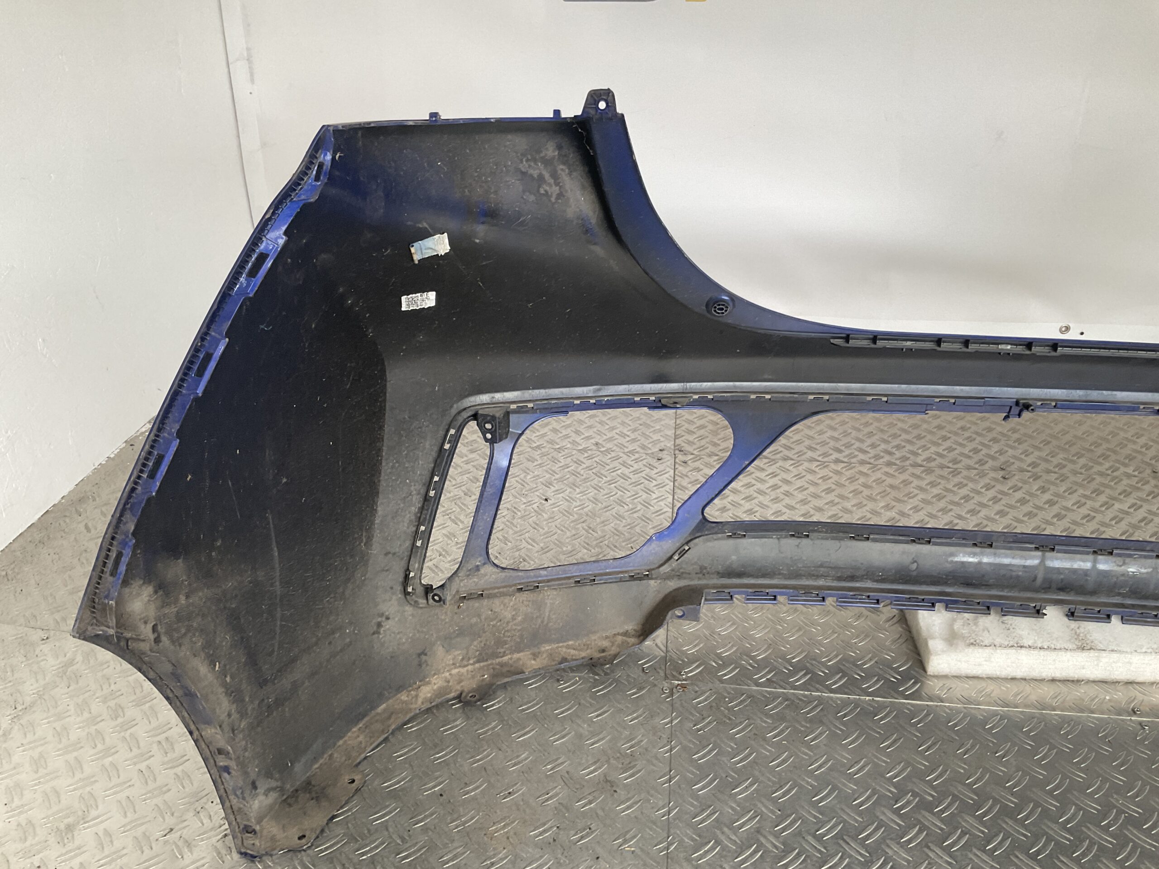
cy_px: 434
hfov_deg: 61.7
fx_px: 971
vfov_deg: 48.2
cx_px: 580
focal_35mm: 29
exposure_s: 1/120
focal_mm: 3
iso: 64
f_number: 1.8
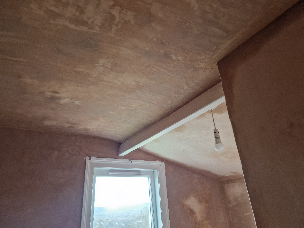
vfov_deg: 58.9
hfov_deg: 73.9
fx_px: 202
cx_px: 152
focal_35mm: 23
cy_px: 114
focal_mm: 5.4
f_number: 1.8
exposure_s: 1/100
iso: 320
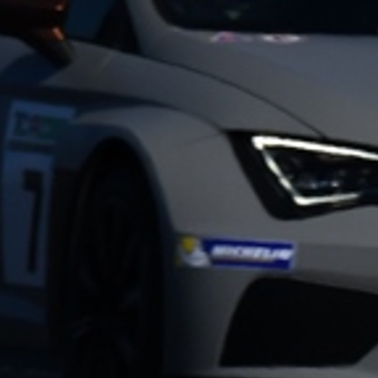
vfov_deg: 0.5
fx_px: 43759
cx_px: 1131
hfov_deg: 0.5
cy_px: 319
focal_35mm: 3542
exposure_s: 1/1000
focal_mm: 390
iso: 320
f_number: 14
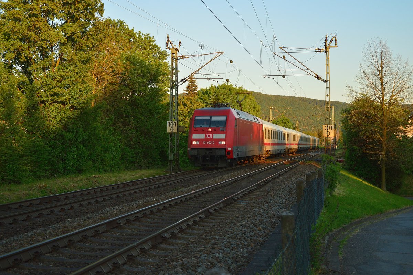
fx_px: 584
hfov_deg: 38.9
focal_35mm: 51
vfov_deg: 26.4
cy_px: 138
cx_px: 206
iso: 400
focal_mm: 34
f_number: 5.6
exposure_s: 1/500
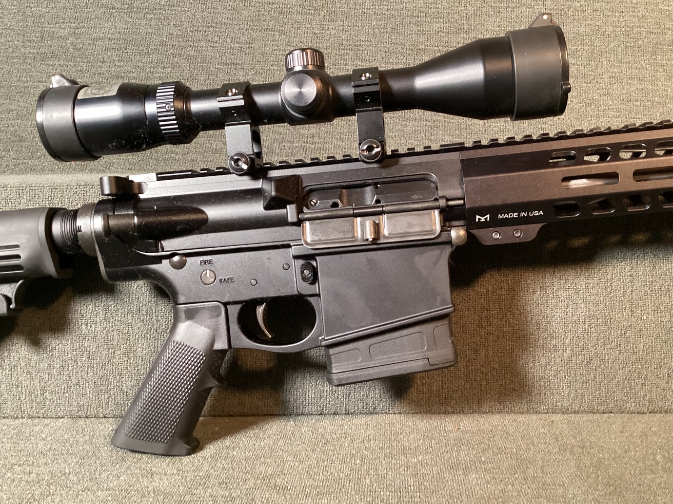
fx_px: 661
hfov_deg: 53.9
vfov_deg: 41.8
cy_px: 264
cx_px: 363
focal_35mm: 34
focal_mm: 3.3
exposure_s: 1/33
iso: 400
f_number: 2.4
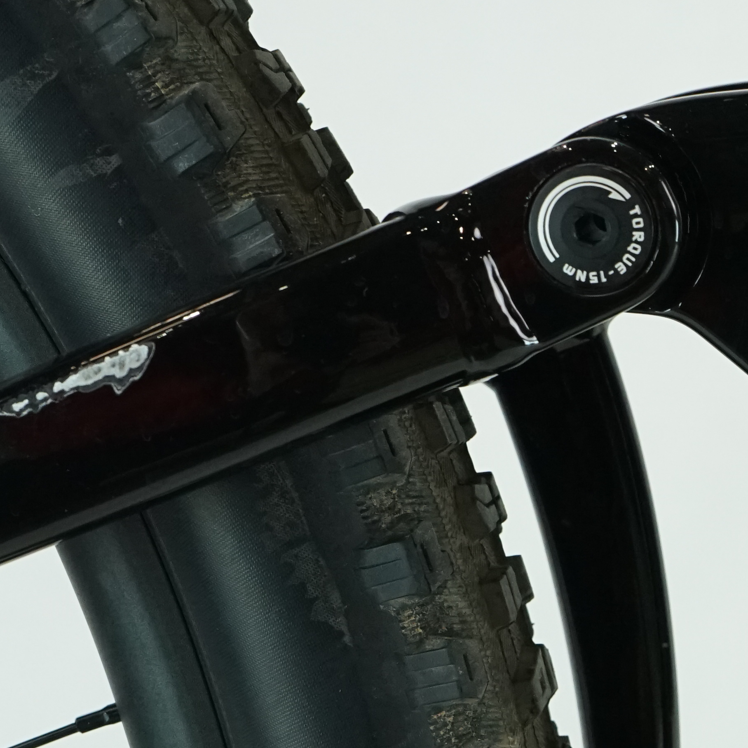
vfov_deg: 14.7
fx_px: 2885
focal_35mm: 118
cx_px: 990
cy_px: 595
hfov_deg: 14.1
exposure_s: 1/200
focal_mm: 42
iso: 2500
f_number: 7.1
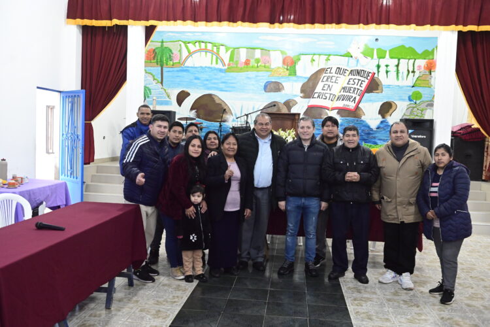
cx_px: 245
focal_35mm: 36
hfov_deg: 53.1
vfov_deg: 36.9
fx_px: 490
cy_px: 164
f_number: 4
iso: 6400
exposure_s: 1/200
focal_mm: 36
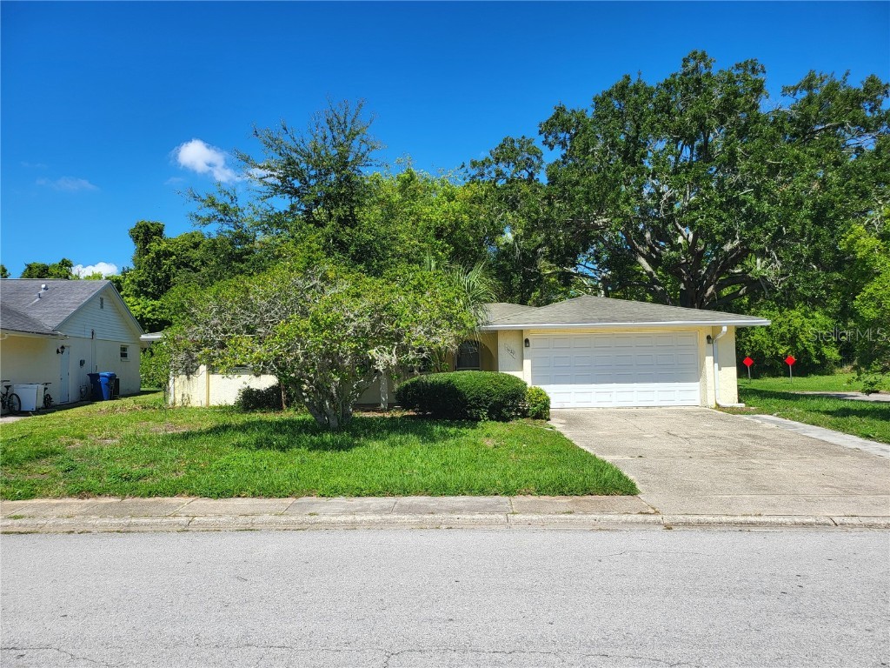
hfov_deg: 71.6
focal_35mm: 24
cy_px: 334
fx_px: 617
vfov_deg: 56.8
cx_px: 445
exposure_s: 1/2524
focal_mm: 5
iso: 40
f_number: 1.8
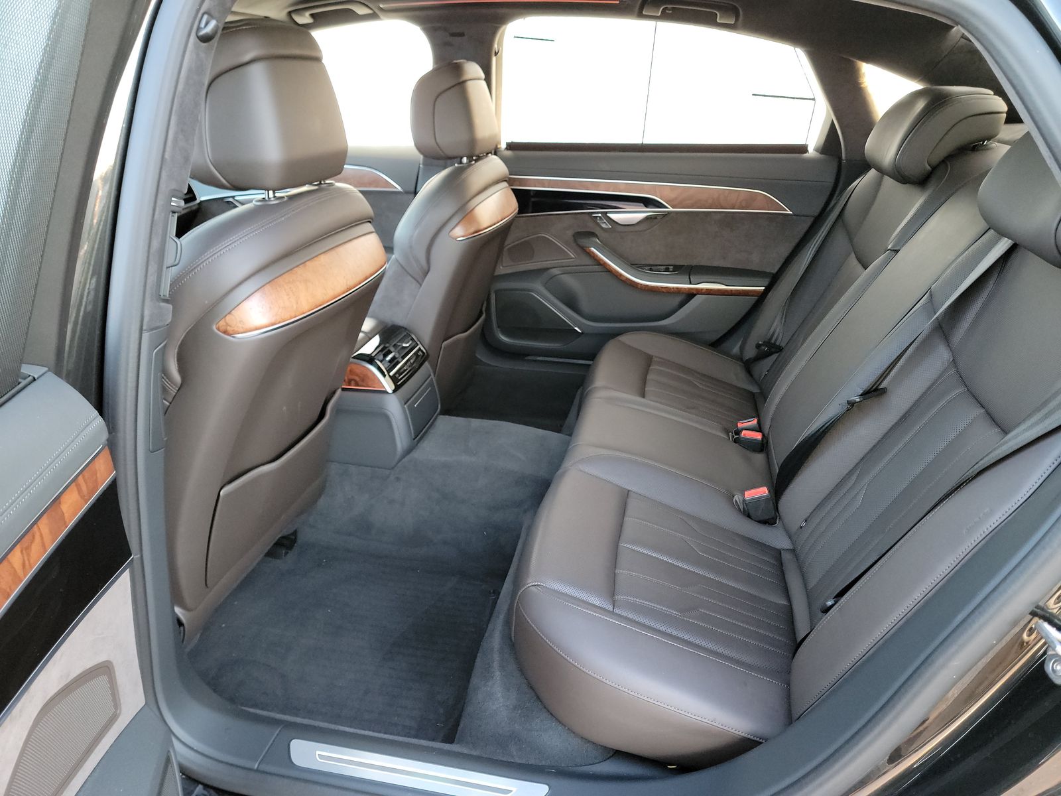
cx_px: 530
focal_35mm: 24
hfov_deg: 71.6
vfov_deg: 56.8
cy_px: 398
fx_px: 736
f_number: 1.8
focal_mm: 6.7
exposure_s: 1/59
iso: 890
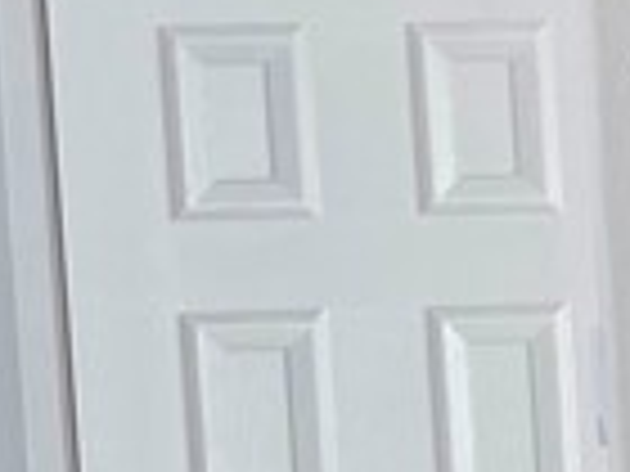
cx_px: 2052
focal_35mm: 183
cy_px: 584
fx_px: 3331
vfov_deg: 8.0
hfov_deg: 8.5
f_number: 1.6
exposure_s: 1/120
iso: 32
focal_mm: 5.1
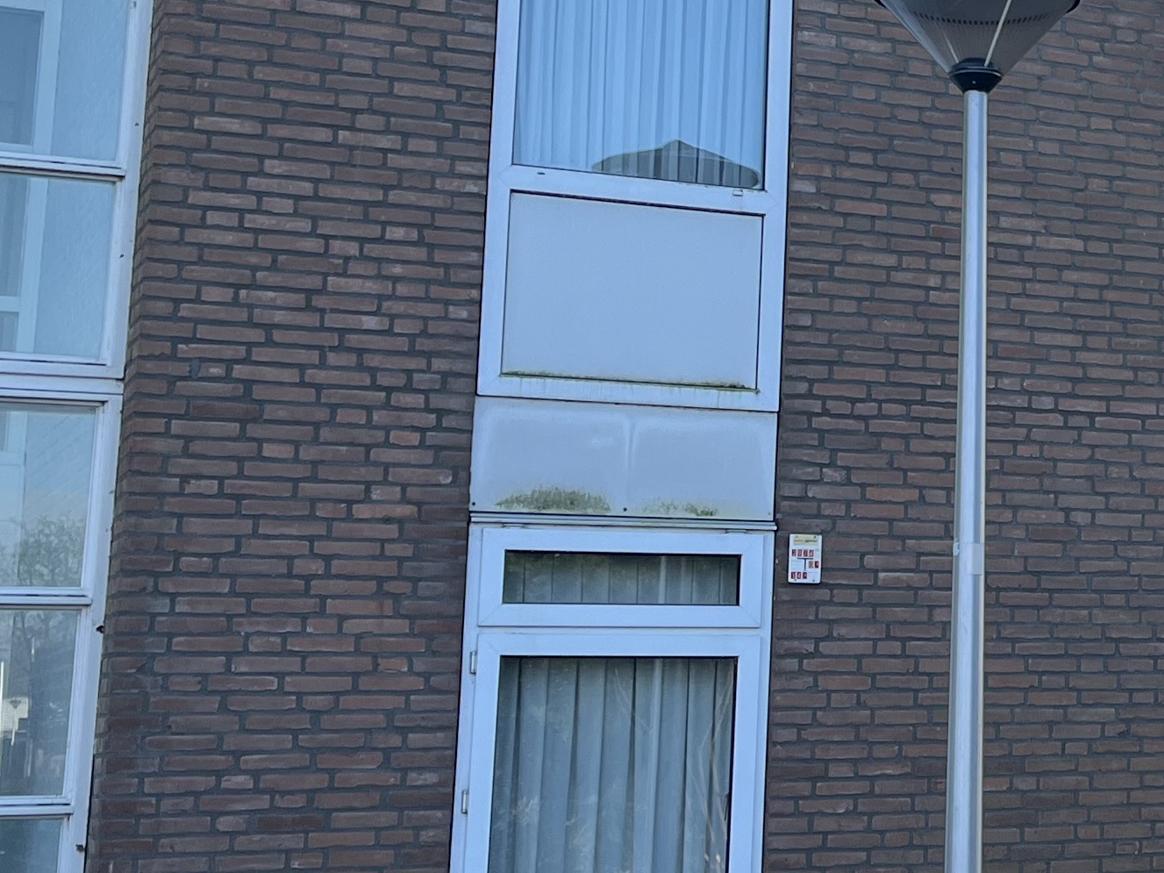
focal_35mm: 79
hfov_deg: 22.2
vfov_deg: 18.6
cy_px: 263
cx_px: 1504
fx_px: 2656
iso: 50
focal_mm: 5.1
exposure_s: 1/1140
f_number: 1.6
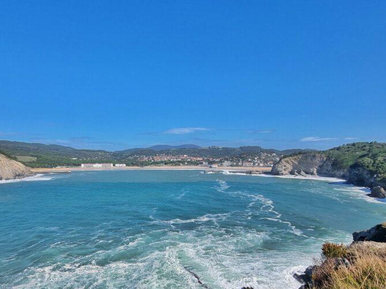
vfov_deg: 63.0
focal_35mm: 20
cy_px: 208
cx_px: 166
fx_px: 223
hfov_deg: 81.3
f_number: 2.2
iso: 50
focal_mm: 2.2
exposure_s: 1/1924
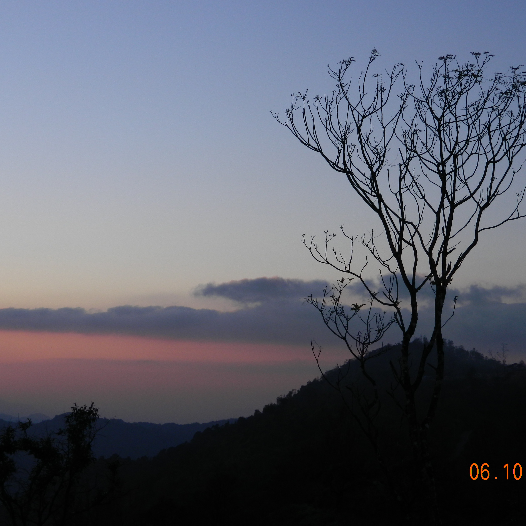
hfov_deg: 25.3
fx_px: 1169
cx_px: 333
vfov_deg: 25.4
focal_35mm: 68
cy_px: 261
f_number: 3.8
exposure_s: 1/400
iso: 80
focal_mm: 10.2
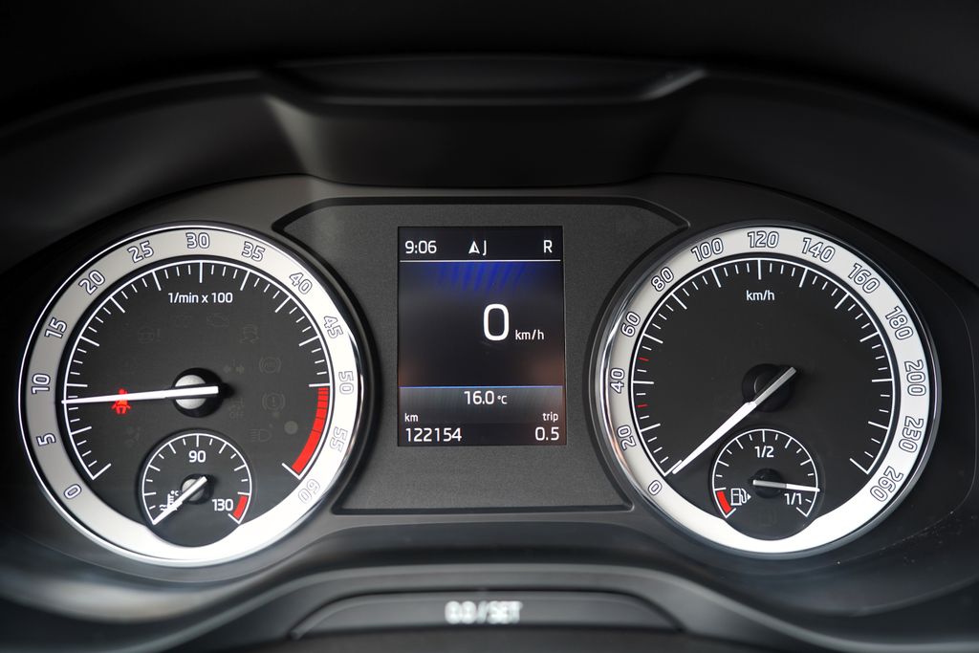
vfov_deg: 38.9
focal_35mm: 34
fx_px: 925
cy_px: 326
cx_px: 490
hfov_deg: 55.8
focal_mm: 34
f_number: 2.8
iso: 160
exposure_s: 1/40
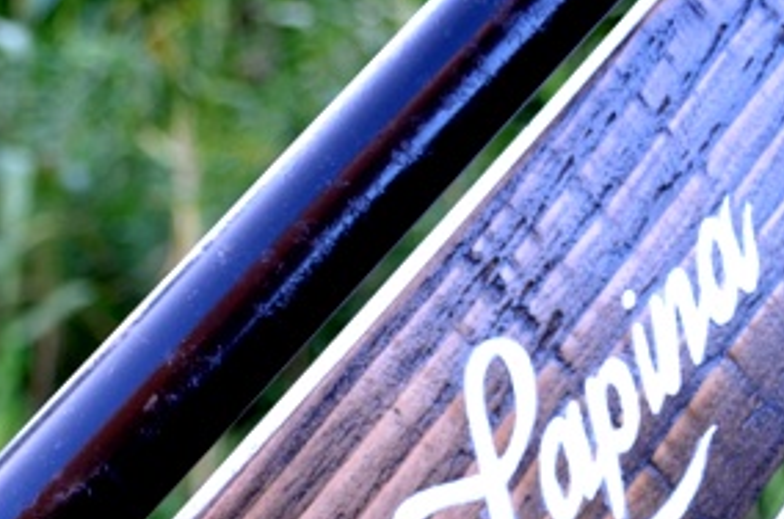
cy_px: 707
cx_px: 133
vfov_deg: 12.0
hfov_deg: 18.4
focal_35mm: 110
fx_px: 2390
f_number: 4.2
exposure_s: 1/60
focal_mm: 26
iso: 500
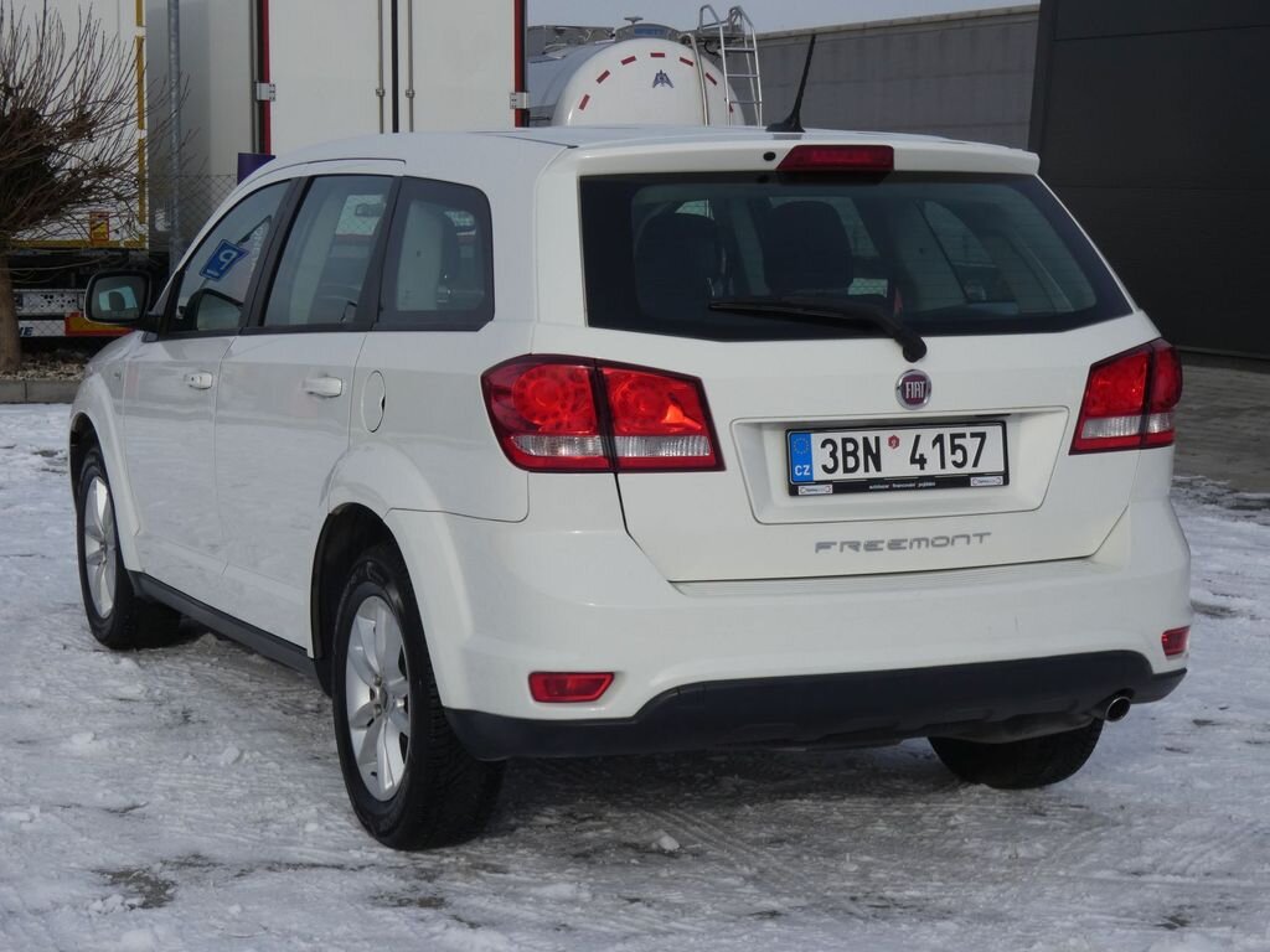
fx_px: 2568
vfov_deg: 21.0
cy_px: 476
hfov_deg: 27.8
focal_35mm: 70
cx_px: 635
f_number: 5.6
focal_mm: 12.5
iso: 80
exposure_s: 1/500
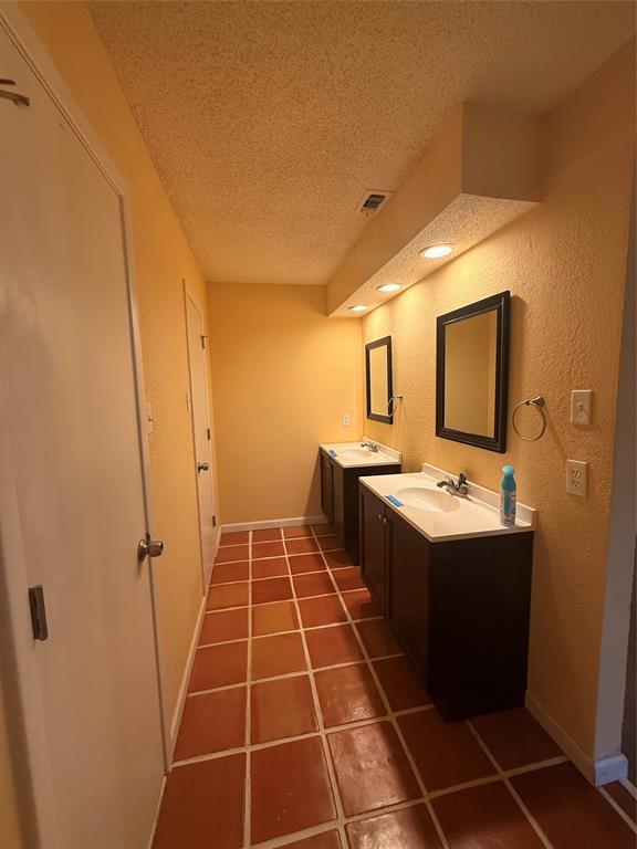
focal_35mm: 14
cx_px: 318
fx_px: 344
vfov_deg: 102.1
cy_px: 424
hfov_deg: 85.7
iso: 200
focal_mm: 2.22
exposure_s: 1/120
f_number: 2.2
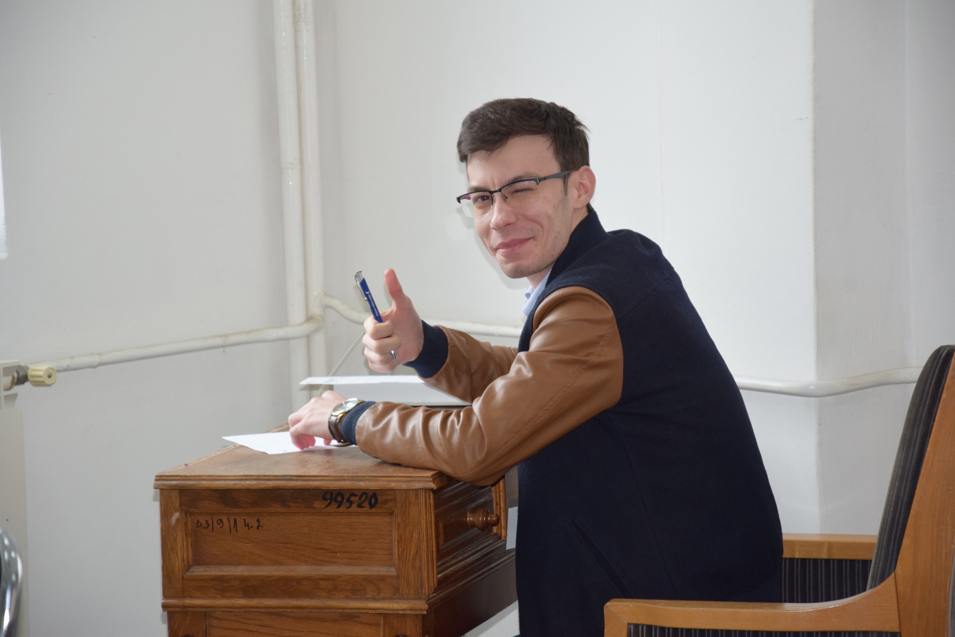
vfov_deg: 9.3
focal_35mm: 147
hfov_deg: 14.0
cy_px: 318
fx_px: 3899
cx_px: 478
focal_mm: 98
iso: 800
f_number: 5.6
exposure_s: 1/60
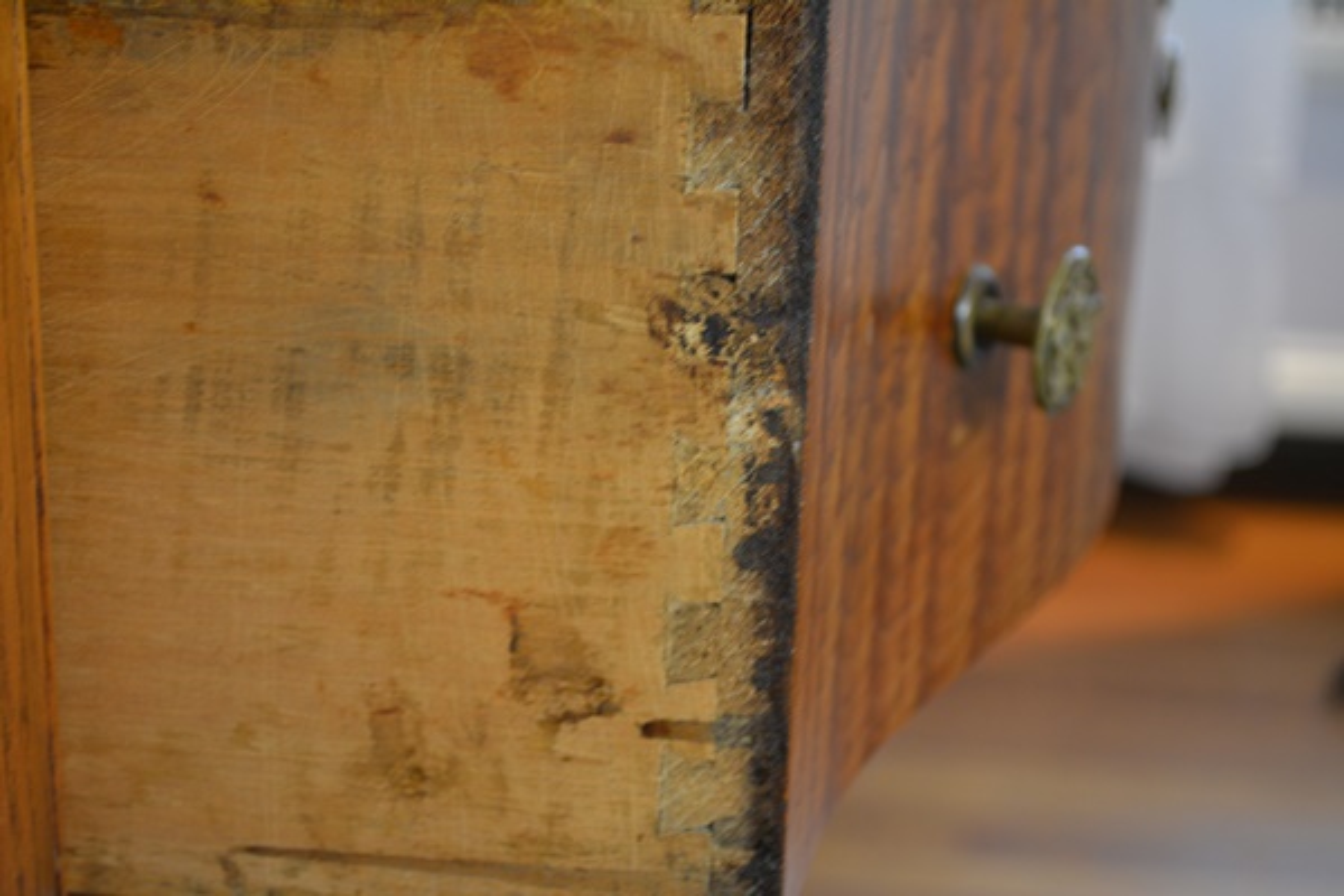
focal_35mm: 66
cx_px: 672
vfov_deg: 20.6
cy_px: 448
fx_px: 2464
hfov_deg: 30.5
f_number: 5.3
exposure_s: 1/30
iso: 800
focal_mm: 44
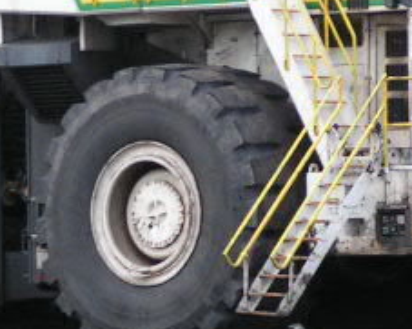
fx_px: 6588
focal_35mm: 541
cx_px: 34
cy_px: 189
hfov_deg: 3.6
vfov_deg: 2.9
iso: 64
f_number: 3.5
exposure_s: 1/160
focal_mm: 24
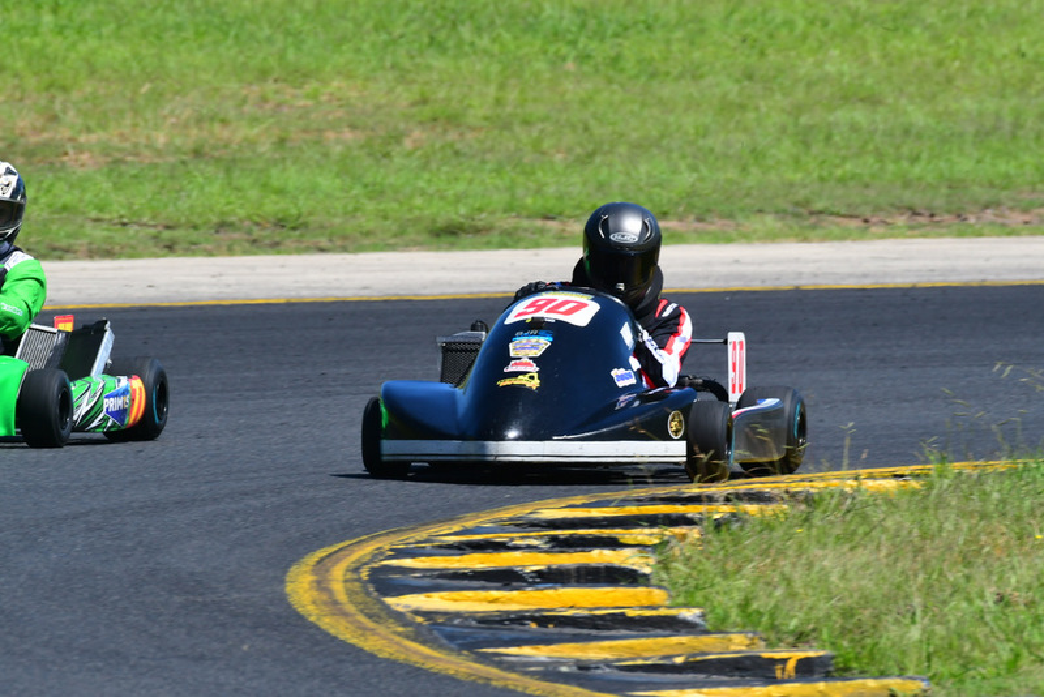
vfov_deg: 2.0
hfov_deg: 3.0
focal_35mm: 690
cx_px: 522
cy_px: 348
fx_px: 20016
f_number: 11
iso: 500
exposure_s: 1/640
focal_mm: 460
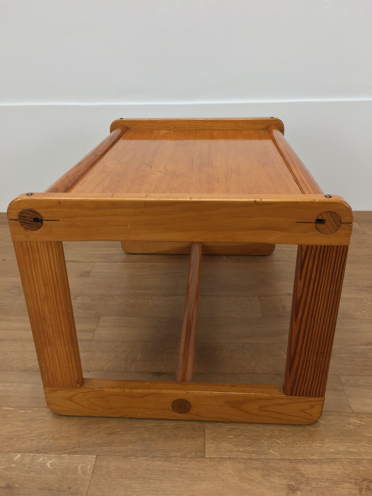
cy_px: 248
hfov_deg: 48.2
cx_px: 186
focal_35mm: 29
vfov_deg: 61.7
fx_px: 416
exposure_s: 1/33
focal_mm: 4.15
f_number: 2.2
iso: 32
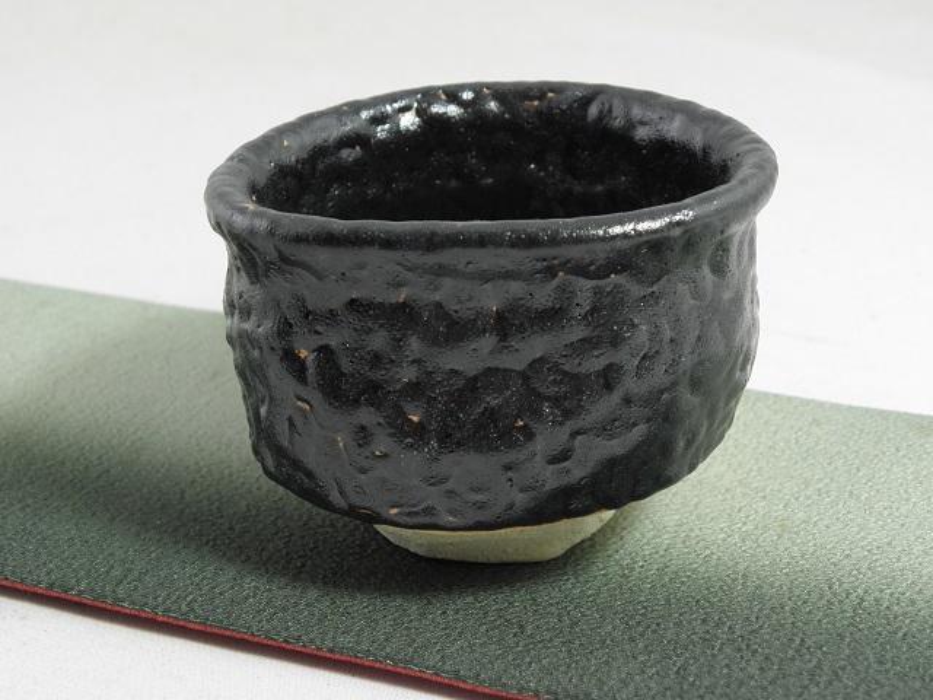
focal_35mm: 55
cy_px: 350
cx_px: 466
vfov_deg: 26.6
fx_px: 1482
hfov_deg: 34.9
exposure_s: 1/20
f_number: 3.6
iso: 125
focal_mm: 9.93
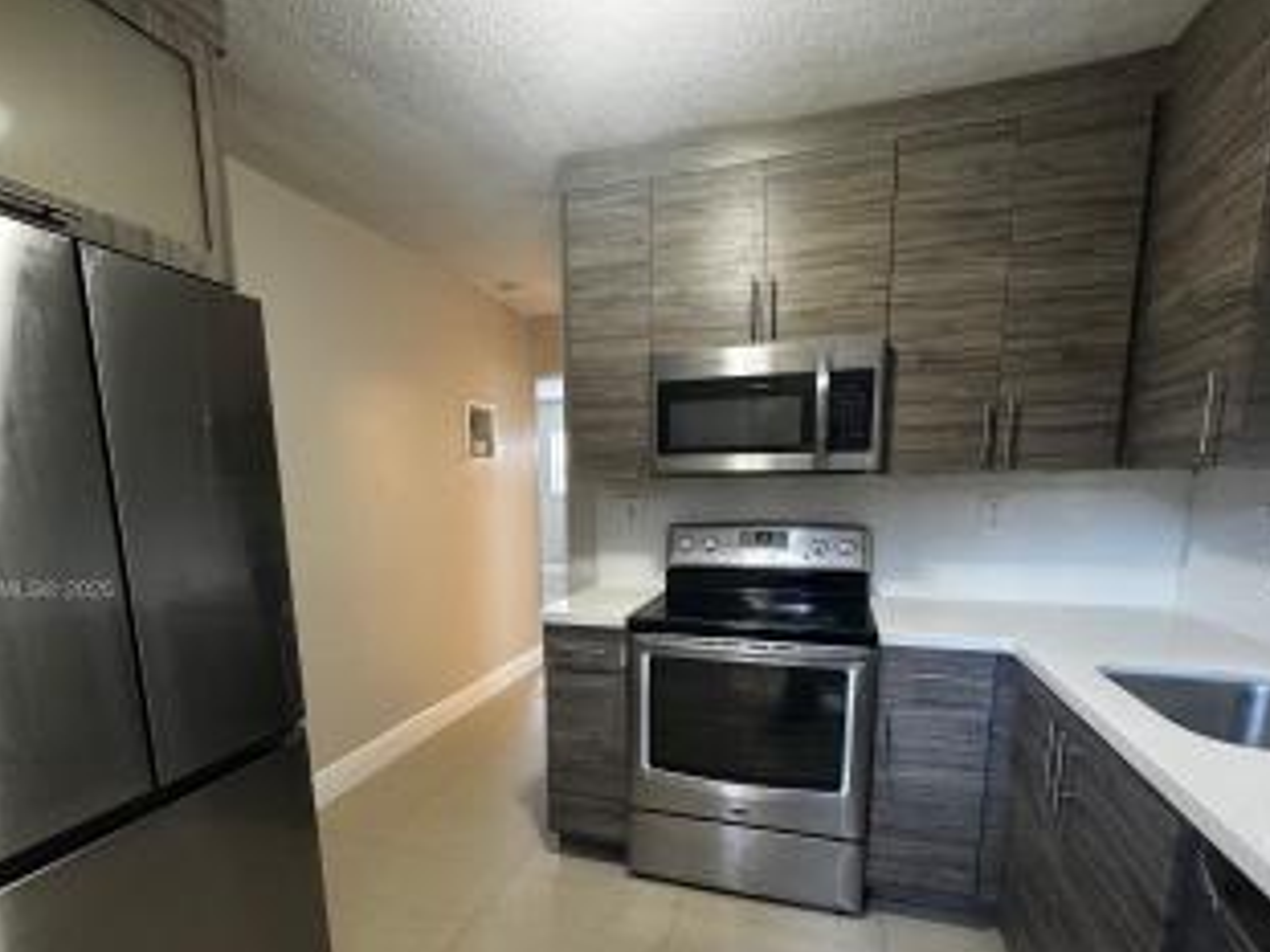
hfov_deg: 87.7
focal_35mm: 18
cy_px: 592
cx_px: 604
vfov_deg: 70.5
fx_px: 660
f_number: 2.2
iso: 500
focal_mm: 2.22
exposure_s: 1/60
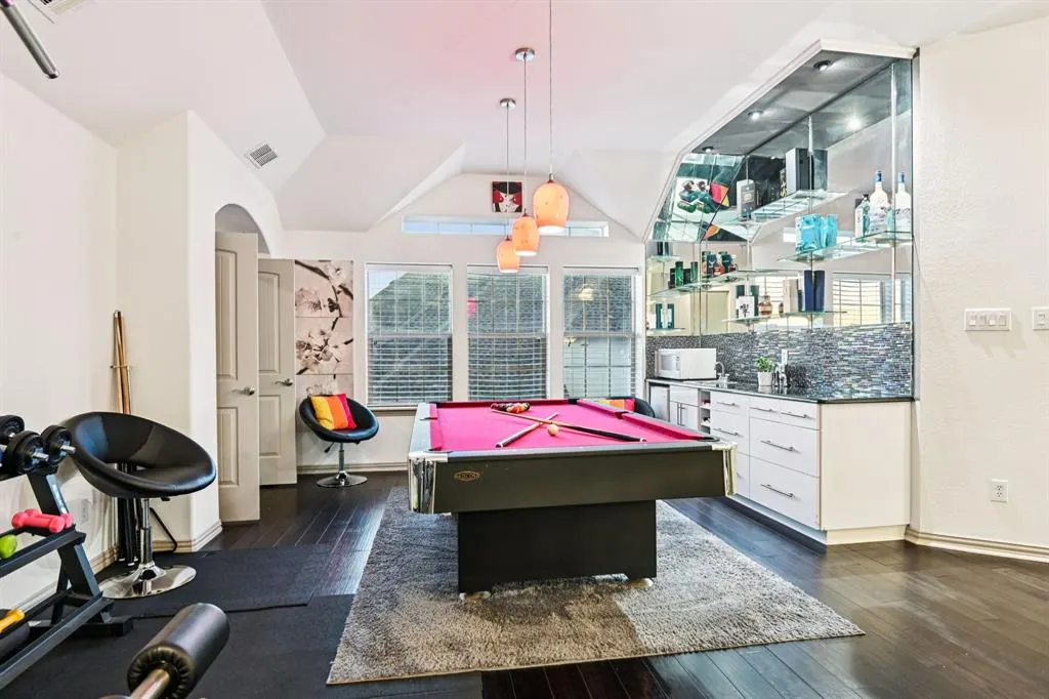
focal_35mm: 19
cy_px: 350
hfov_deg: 86.9
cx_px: 524
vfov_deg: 64.5
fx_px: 553
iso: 400
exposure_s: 1/4
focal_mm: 19
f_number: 8
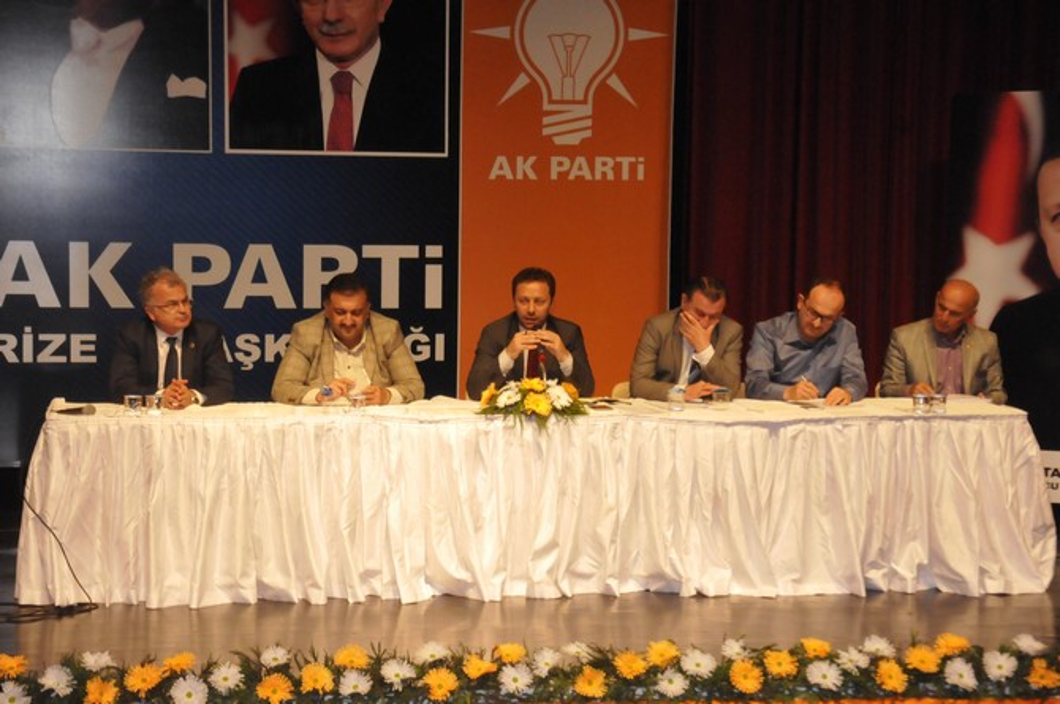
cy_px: 352
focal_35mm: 78
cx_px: 530
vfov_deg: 17.4
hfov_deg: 26.0
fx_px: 2294
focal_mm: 52
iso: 3200
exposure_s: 1/60
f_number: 5.6
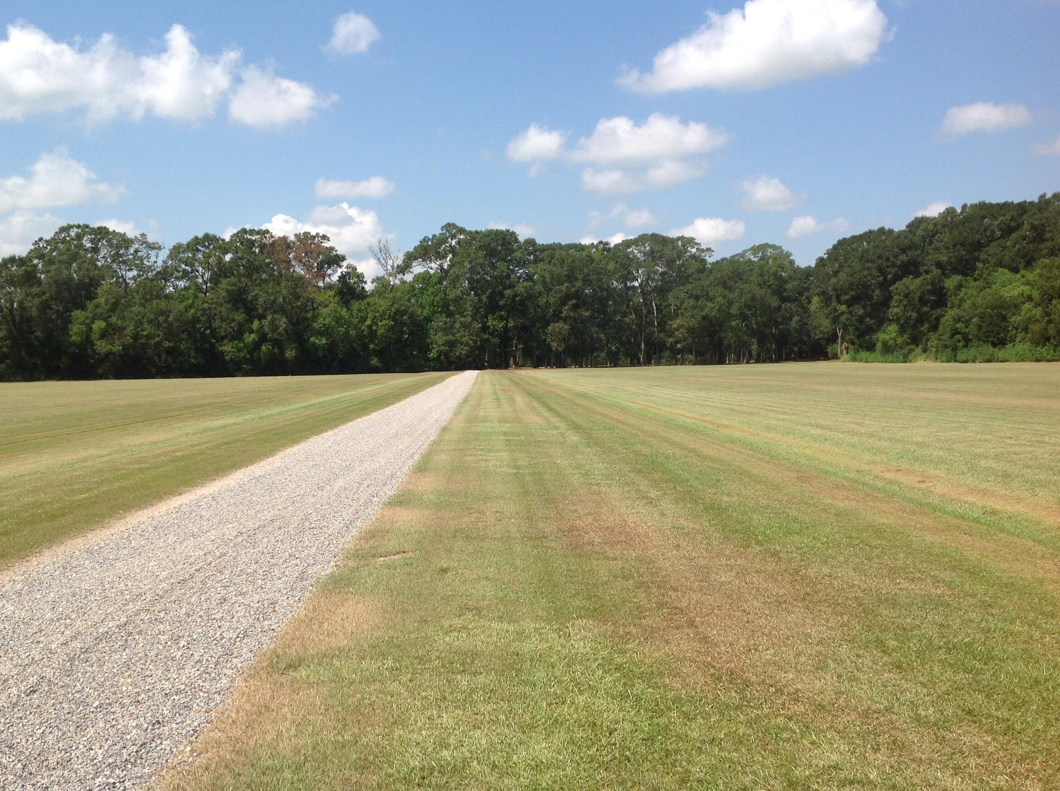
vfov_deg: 36.7
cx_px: 498
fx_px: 1192
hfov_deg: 47.9
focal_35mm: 39
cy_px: 409
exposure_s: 1/2016
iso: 50
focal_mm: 4.28
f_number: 2.4
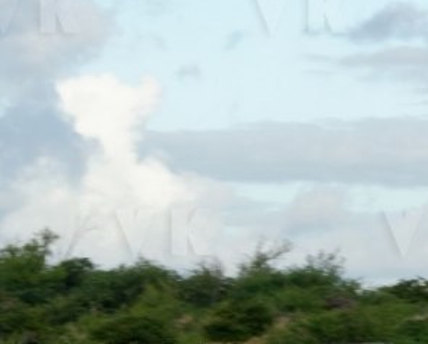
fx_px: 5440
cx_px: 162
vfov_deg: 3.6
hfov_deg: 4.5
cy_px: 54
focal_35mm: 429
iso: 200
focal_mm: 112
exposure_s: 1/60
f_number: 16
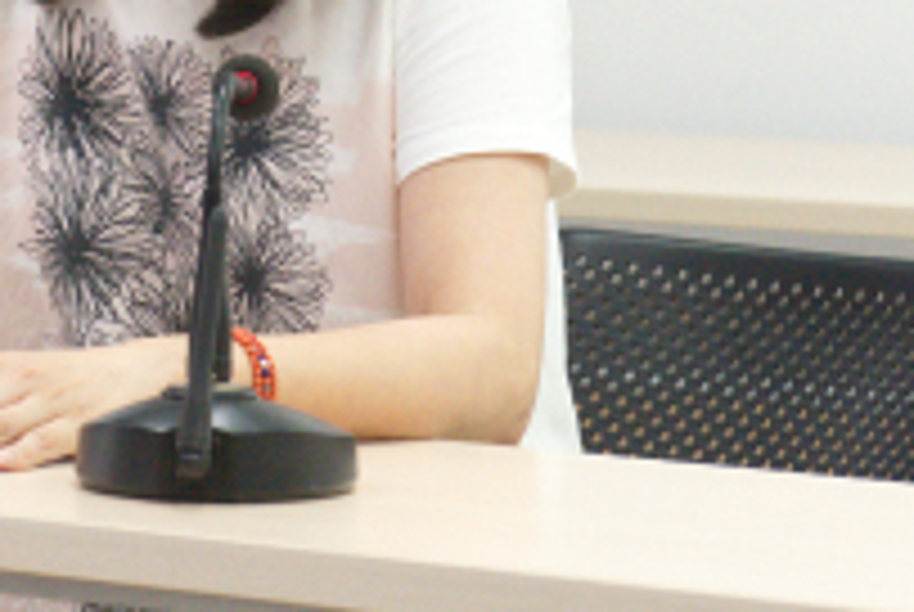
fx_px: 6560
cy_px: -284
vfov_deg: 5.3
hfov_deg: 7.9
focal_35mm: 258
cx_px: 113
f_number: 5.6
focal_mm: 70
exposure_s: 1/80
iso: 5000
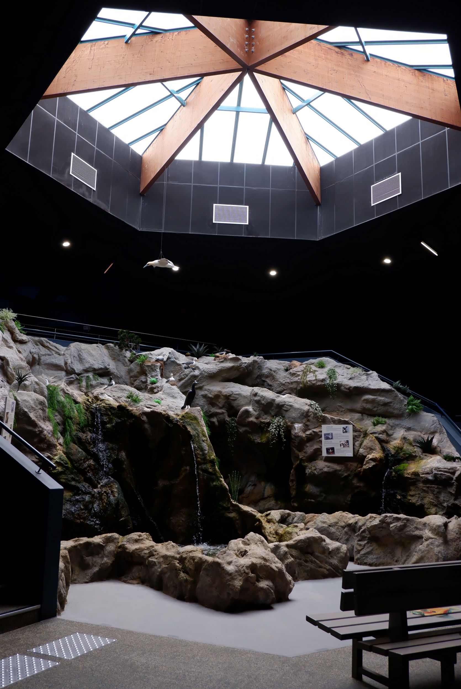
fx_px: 614
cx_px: 230
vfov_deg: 58.7
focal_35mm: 32
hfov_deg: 41.2
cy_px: 344
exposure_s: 1/400
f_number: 4.2
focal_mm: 21.5
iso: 400
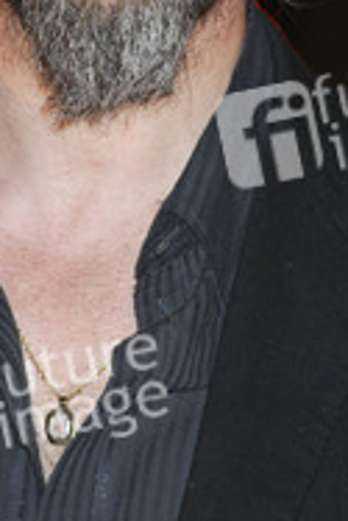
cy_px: -17
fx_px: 8583
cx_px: 107
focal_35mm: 593
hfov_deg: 2.3
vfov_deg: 3.5
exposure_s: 1/200
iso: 500
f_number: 4.5
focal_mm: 185
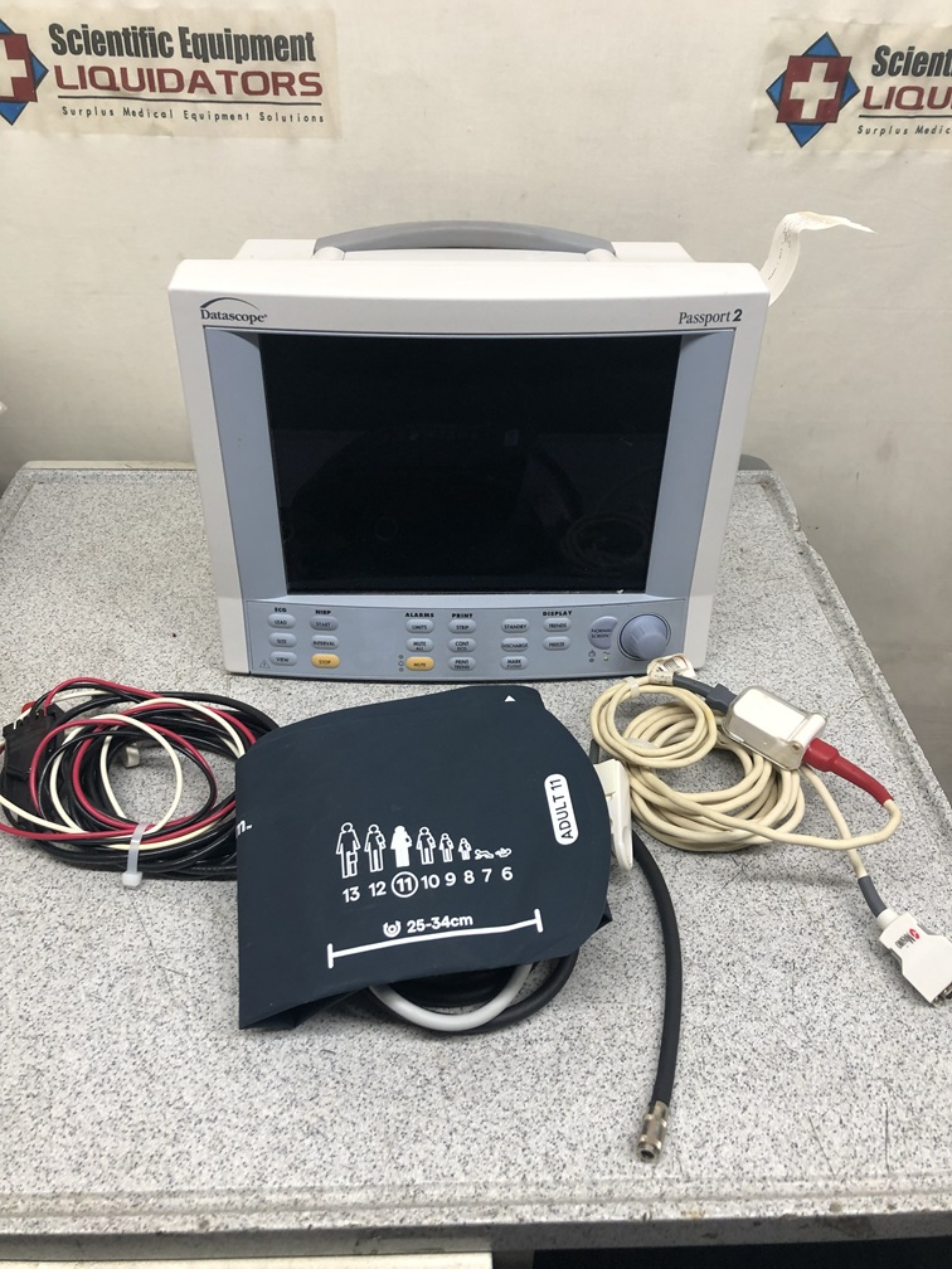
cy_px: 634
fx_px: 1027
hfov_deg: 49.7
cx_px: 476
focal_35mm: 28
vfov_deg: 63.4
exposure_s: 1/30
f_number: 1.8
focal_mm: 3.99
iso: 20
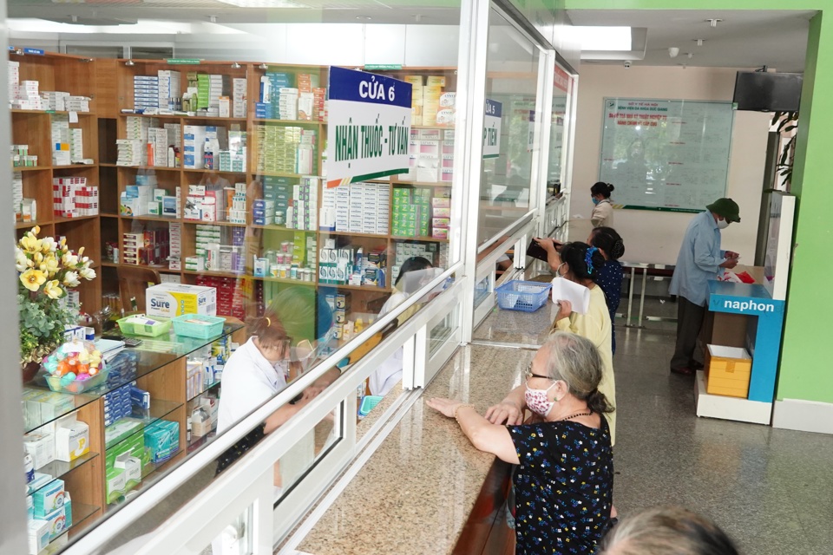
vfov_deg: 36.9
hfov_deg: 53.1
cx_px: 416
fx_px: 833
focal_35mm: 36
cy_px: 278
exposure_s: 1/200
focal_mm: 24
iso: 3200
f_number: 4
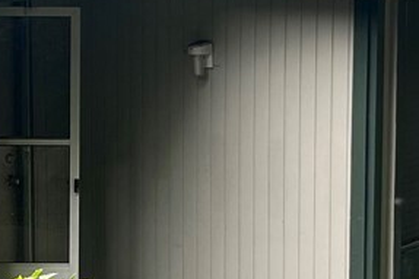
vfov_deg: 9.1
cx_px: -22
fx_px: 1756
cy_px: 131
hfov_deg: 13.4
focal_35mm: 151
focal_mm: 5.7
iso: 50
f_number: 1.5
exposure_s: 1/171
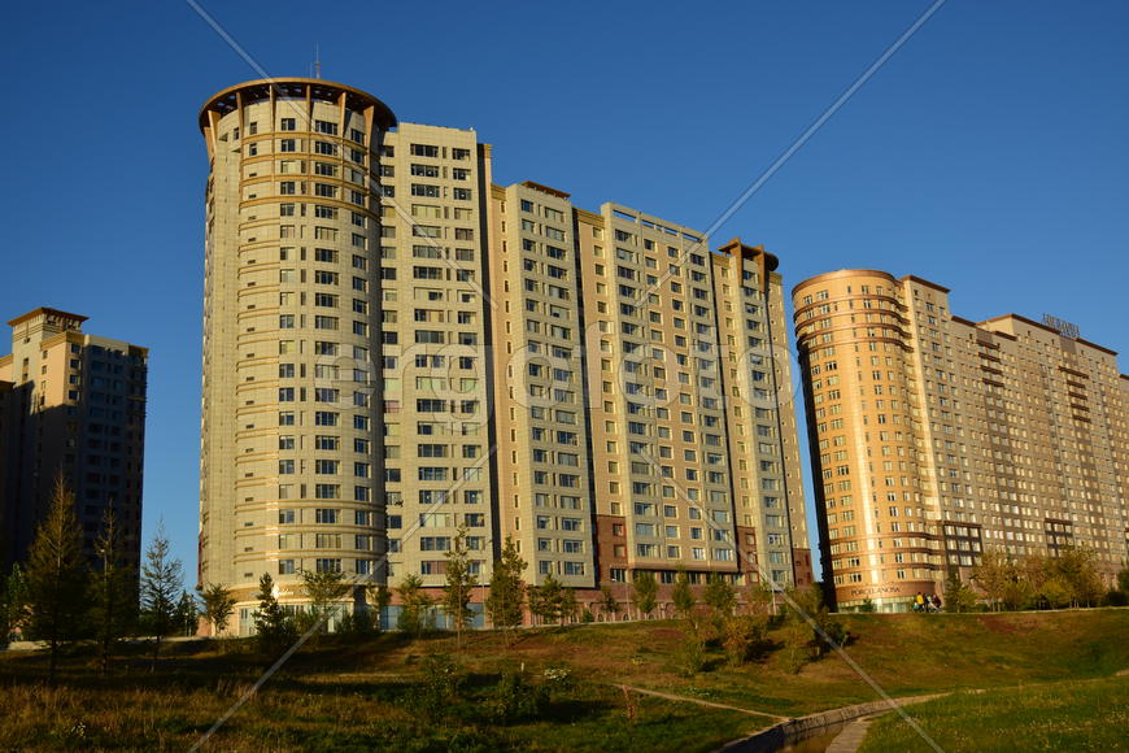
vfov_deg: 35.5
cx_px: 564
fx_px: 1176
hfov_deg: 51.3
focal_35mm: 38
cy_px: 376
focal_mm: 25
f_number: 10
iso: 200
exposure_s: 1/320
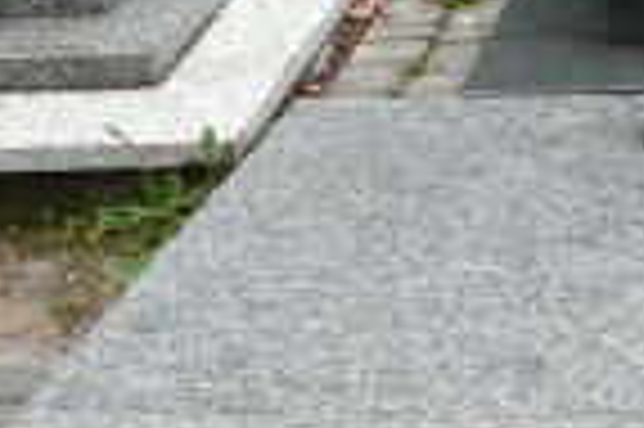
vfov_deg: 8.3
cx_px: 1040
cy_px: 514
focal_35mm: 163
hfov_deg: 11.9
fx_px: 2913
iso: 100
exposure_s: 1/200
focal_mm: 7.4
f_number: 5
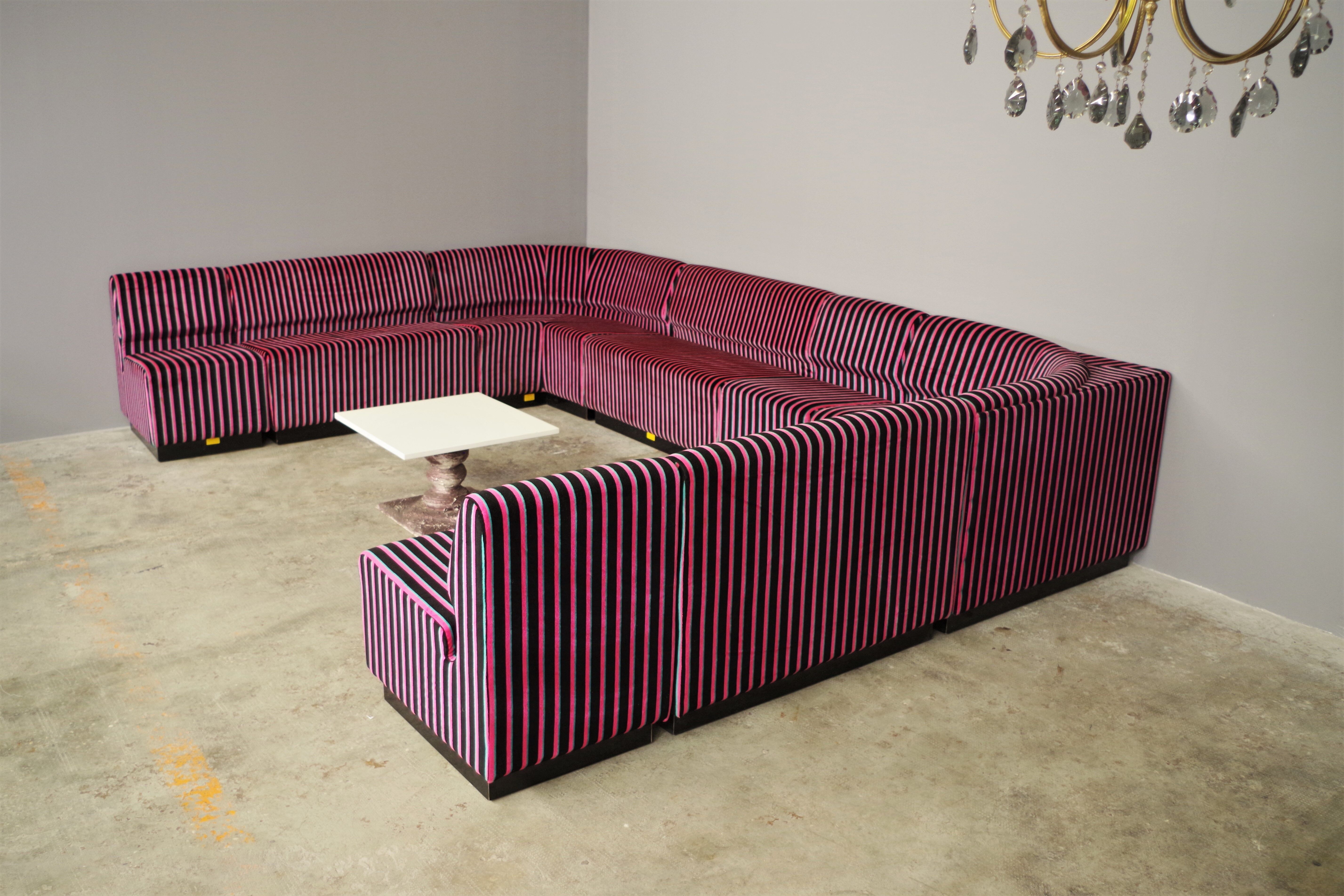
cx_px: 672
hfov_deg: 61.9
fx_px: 1120
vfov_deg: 43.6
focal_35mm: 30
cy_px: 448
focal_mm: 20
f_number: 4
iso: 800
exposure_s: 1/60
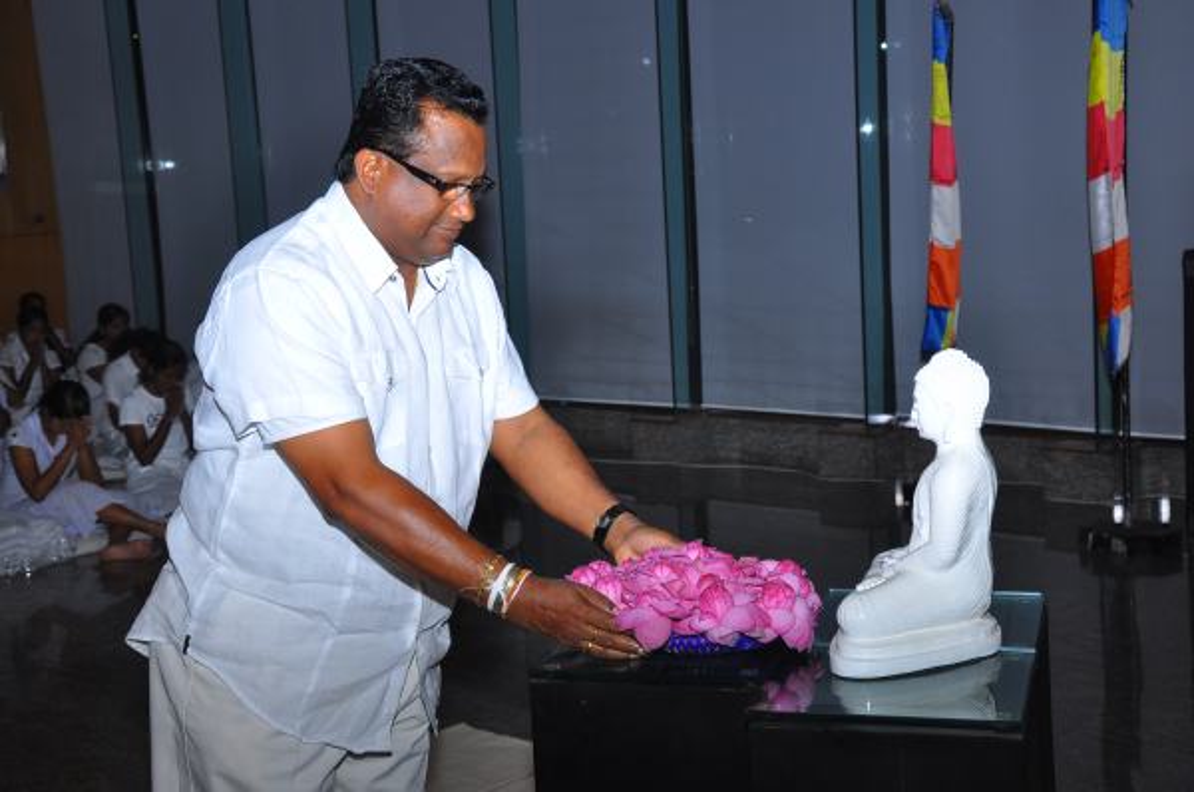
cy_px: 396
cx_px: 597
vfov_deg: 23.7
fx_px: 1887
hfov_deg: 35.1
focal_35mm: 57
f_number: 7.1
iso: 400
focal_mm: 38
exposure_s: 1/160
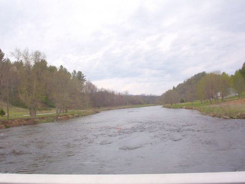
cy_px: 92
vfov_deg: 36.8
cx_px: 122
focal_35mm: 39
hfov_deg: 47.9
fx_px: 276
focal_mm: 6
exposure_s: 1/231
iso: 100
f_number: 8
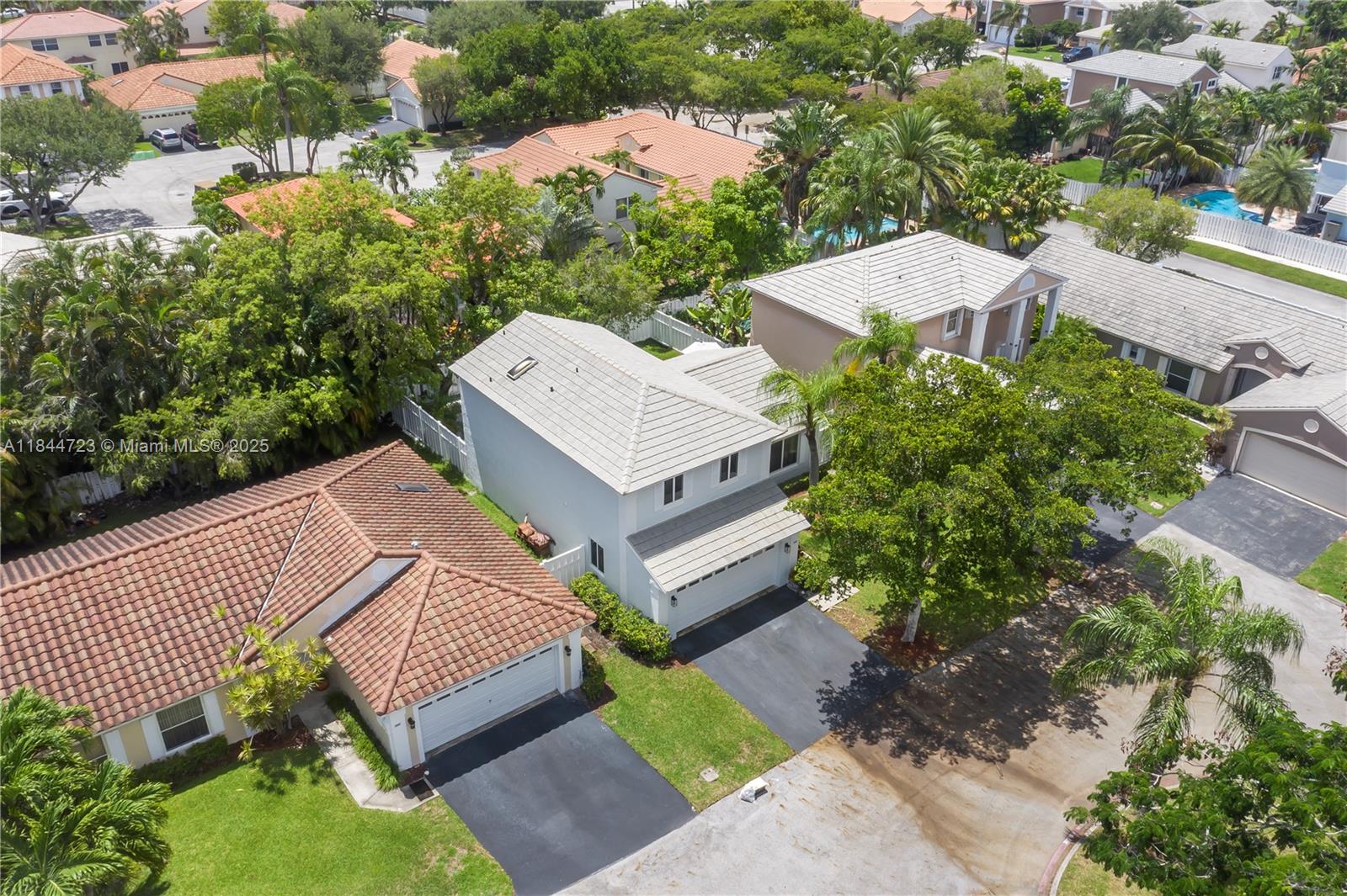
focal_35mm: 28
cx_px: 674
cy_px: 448
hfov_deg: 65.5
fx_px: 1047
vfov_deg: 46.4
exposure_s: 1/80
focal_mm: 10.26
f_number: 11
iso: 100
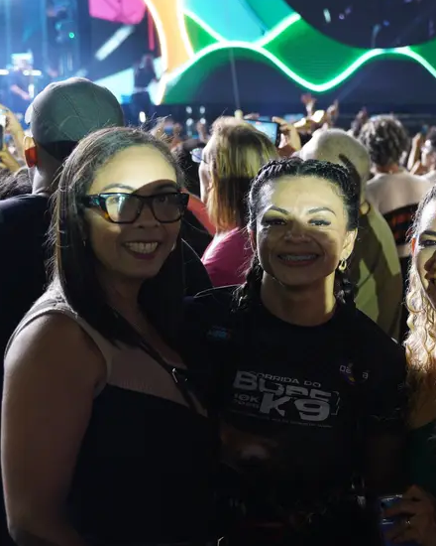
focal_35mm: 66
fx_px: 1065
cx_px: 317
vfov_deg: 28.7
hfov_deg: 23.0
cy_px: 264
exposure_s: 1/160
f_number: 2.8
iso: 3200
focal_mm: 30.4
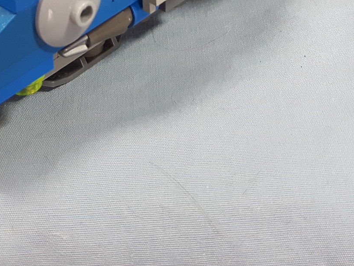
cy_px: -97
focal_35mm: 87
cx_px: 122
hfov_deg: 22.4
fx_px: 890
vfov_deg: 15.9
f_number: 1.9
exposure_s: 1/33
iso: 80
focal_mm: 3.7
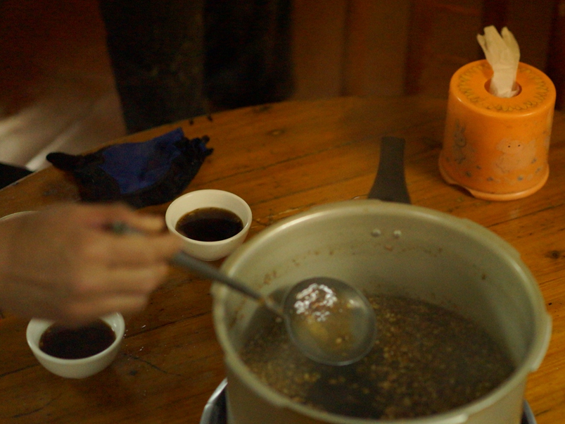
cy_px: 246
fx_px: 1289
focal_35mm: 79
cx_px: 384
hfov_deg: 24.6
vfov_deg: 18.6
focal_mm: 55
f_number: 1.8
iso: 6400
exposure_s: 1/500
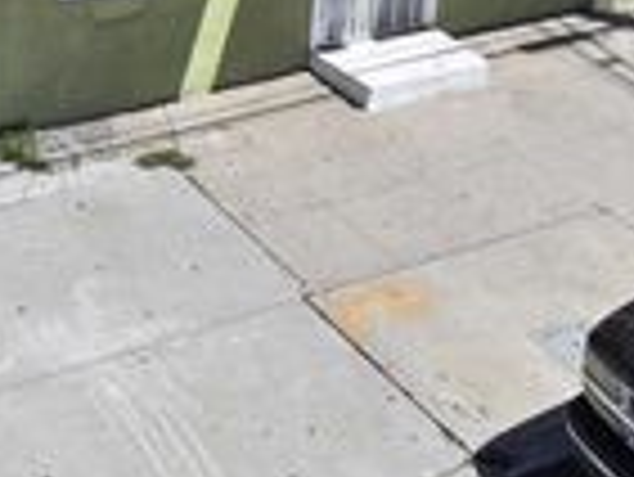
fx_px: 1558
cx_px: -76
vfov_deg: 16.1
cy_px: -218
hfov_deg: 21.7
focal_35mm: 85
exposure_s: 1/2000
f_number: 2.8
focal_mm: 12.29
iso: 100
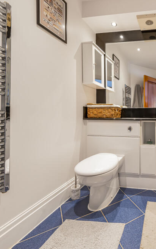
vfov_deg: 88.0
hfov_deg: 52.2
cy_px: 122
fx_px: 129
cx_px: 149
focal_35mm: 19
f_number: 9
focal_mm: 12
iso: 320
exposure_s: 1/2.5
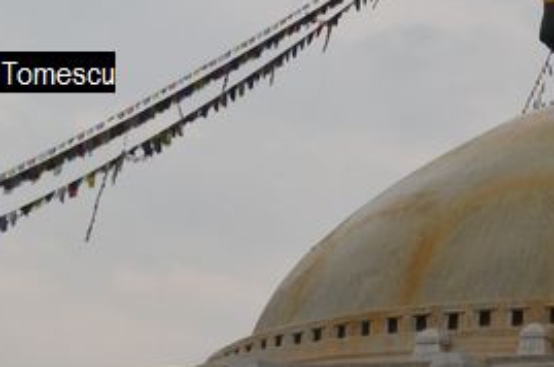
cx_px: 696
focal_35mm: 107
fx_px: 1643
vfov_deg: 12.7
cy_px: 73
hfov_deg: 18.0
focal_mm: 24
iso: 250
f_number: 5.6
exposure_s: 1/125
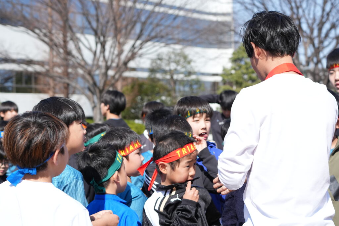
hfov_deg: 19.5
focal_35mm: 105
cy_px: 113
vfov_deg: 13.0
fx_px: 989
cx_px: 170
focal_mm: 70
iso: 640
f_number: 5.6
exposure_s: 1/2000
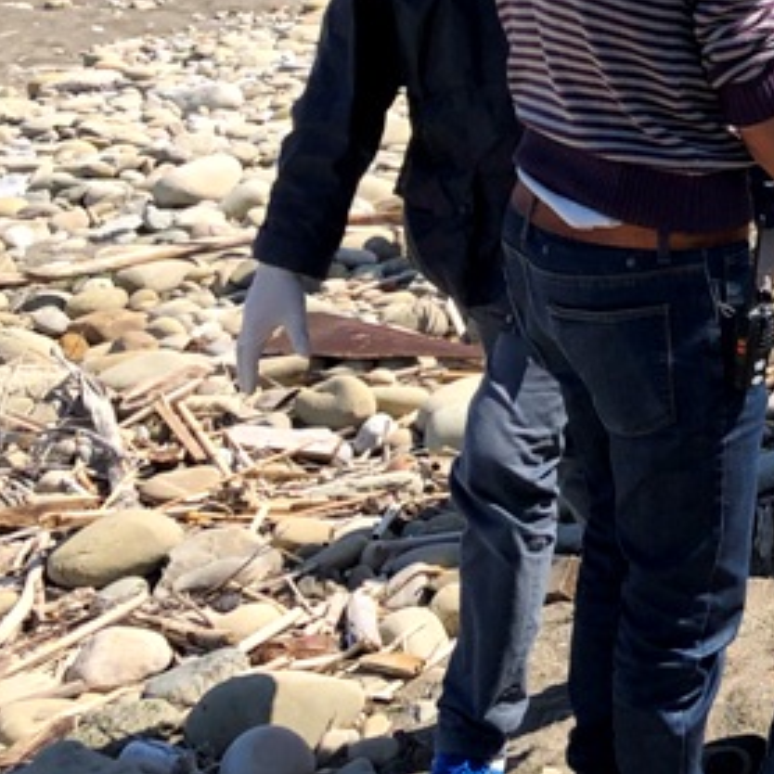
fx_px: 2251
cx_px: 1289
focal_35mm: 89
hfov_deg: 16.9
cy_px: 134
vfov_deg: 19.3
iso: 20
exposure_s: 1/2404
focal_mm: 3.99
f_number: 1.8
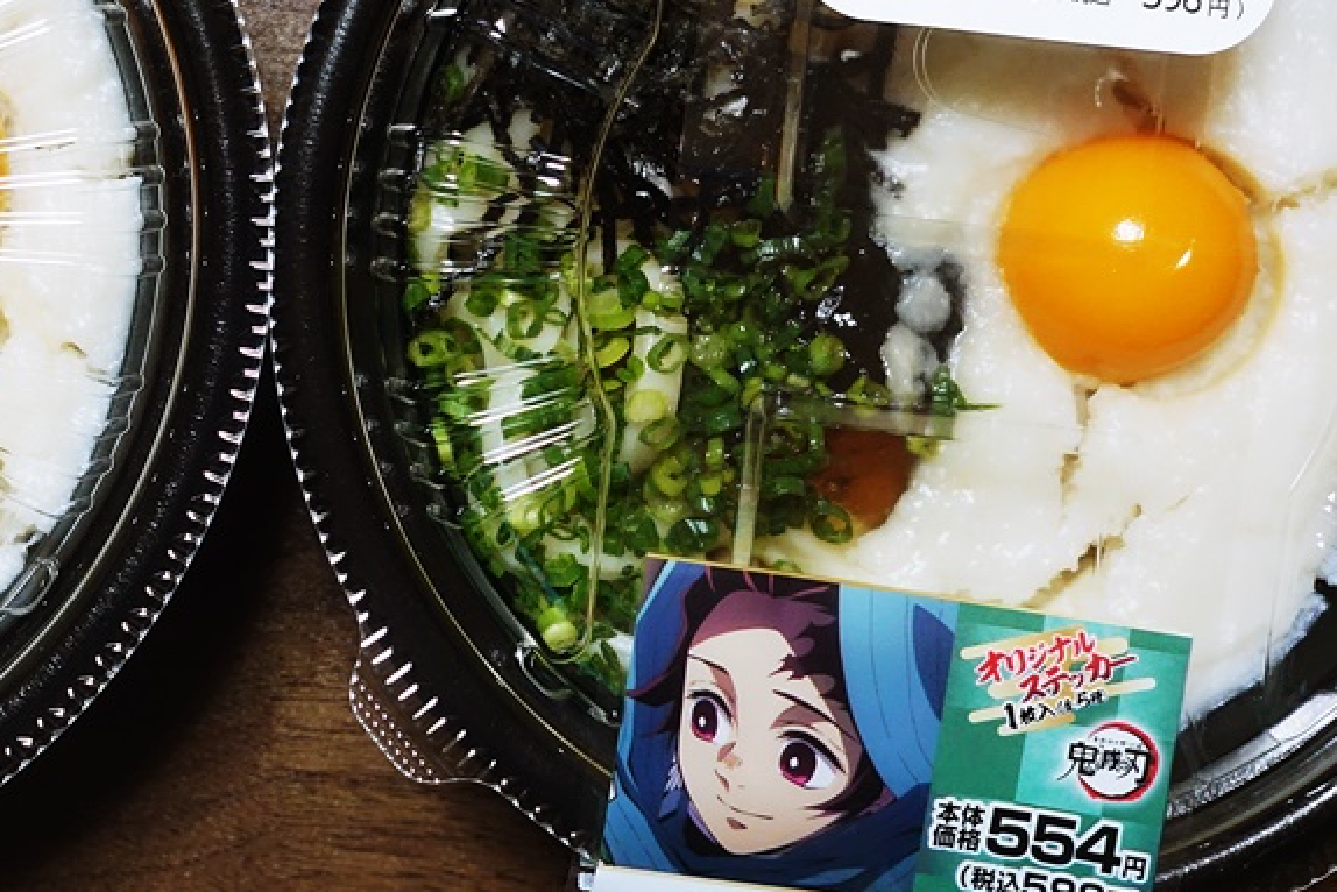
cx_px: 263
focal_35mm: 66
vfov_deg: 20.5
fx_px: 2452
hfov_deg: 29.8
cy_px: 236
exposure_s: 1/25
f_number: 2.8
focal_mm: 13.72
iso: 800
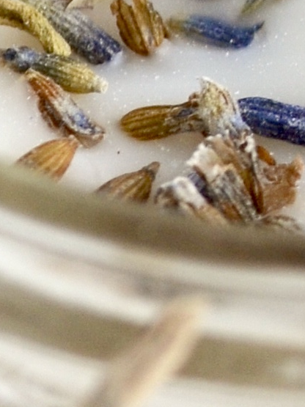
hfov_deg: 3.5
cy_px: 267
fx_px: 4924
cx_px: 700
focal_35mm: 419
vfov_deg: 4.7
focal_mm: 35
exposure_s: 1/125
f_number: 5.6
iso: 140
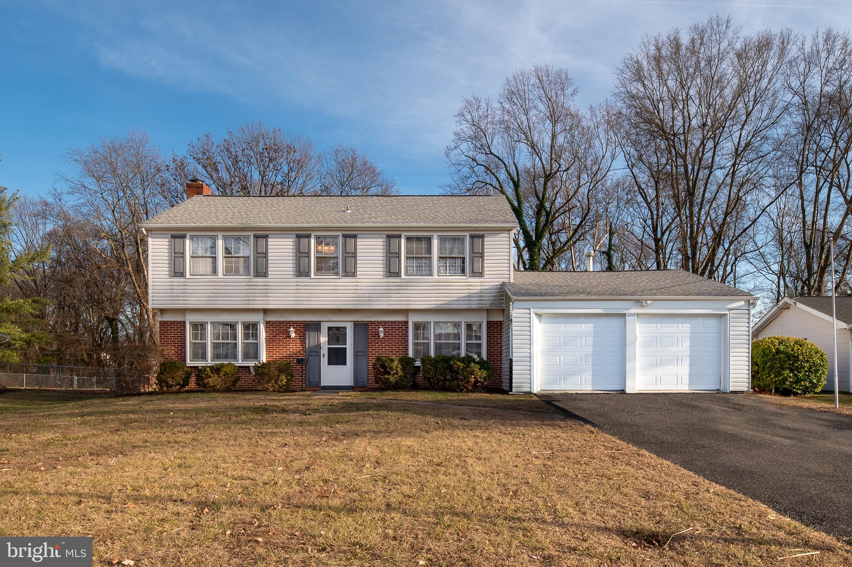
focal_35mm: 19
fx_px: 449
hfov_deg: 86.9
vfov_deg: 64.5
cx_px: 426
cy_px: 284
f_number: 16
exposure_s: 1/250
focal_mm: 19
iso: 320
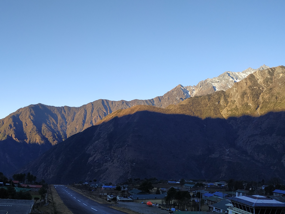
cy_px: 146
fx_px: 280
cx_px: 97
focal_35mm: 34
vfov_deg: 41.2
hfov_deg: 53.0
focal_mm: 3.94
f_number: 1.9
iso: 125
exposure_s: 1/774
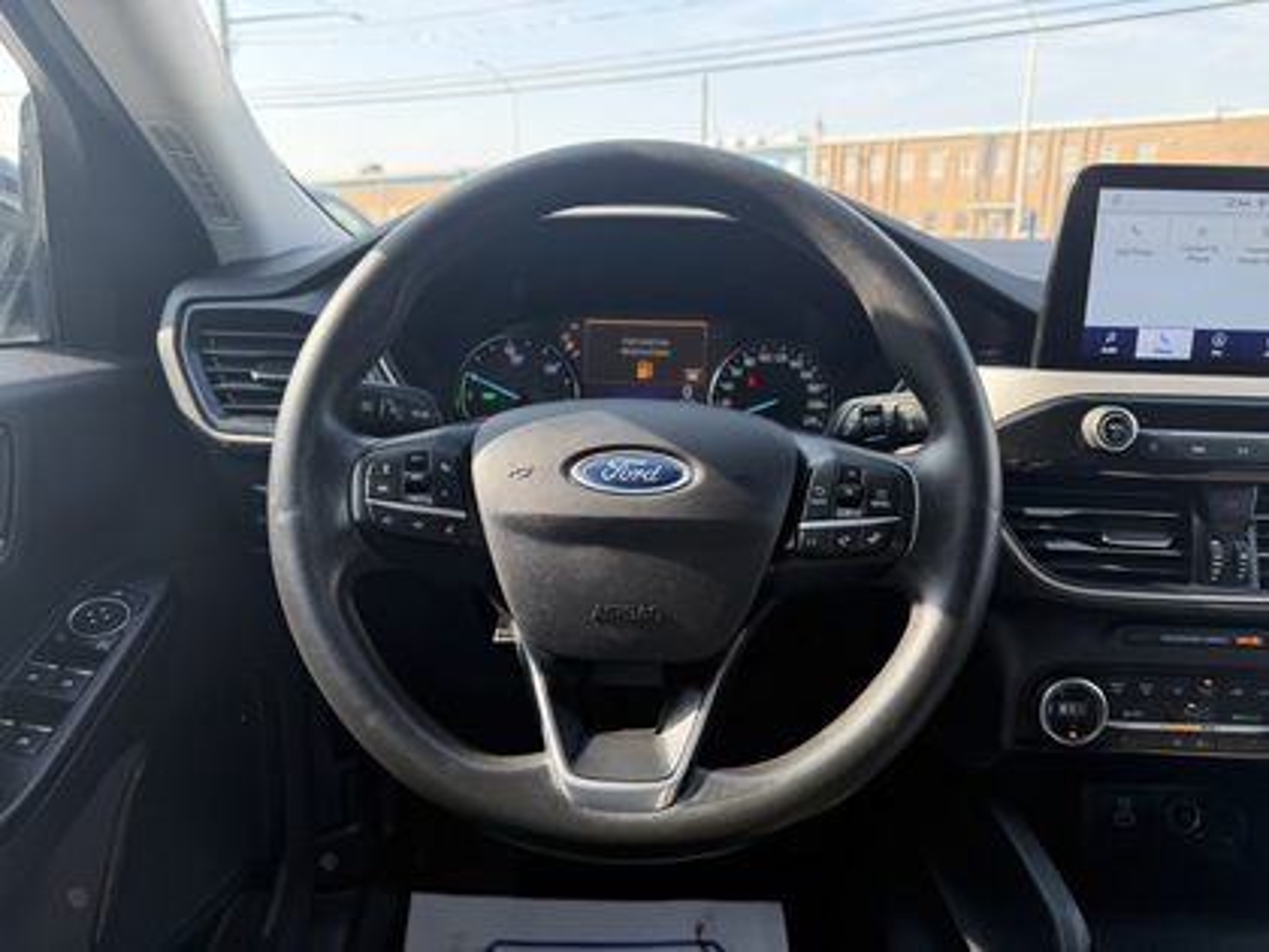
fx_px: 880
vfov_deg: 56.8
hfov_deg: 71.6
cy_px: 476
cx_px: 634
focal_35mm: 24
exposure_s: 1/405
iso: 100
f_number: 1.78
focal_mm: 6.76
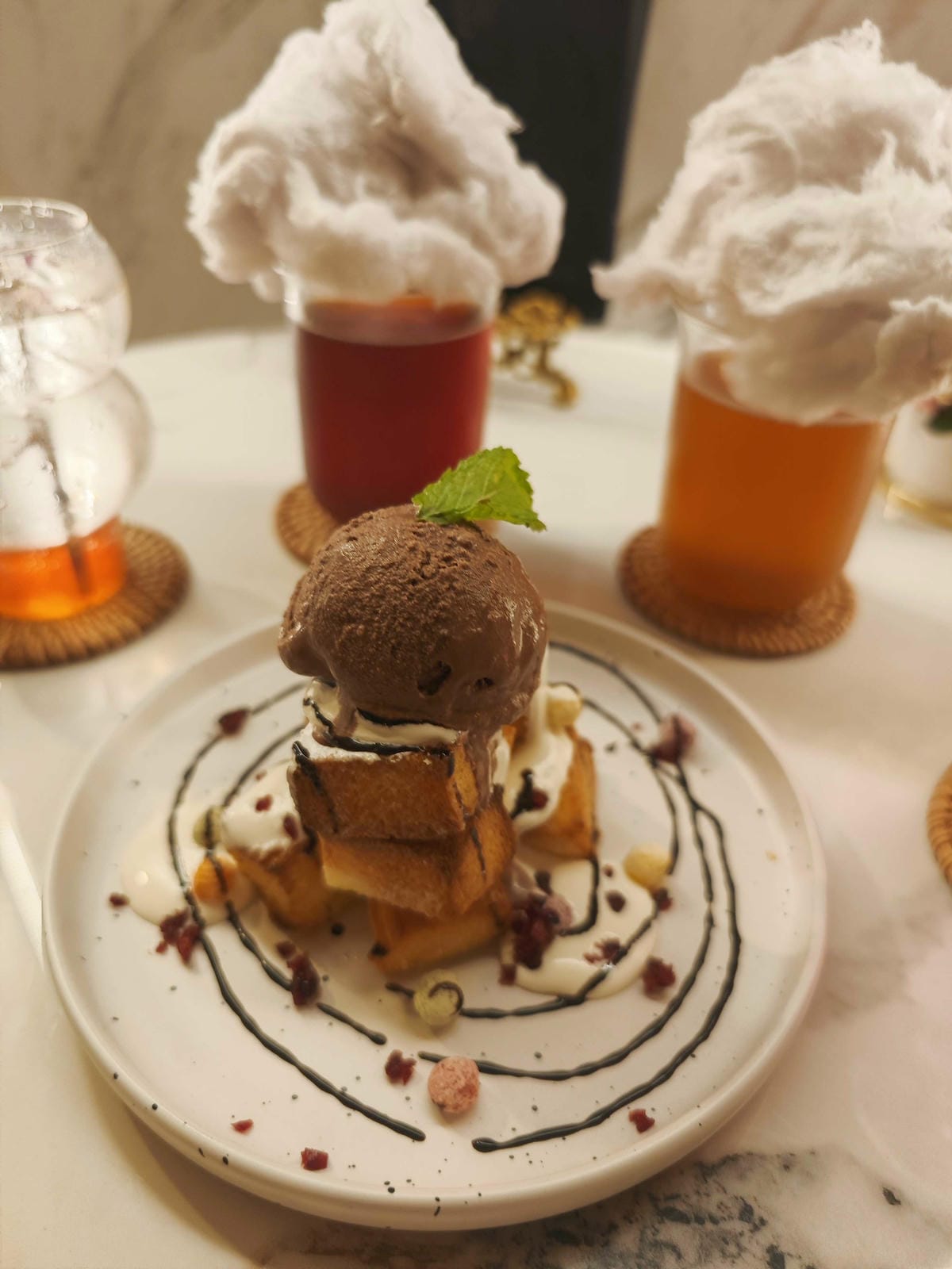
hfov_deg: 58.9
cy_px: 634
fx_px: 843
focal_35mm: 23
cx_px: 476
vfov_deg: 73.9
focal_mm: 8.72
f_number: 1.63
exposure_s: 1/60.1
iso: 640
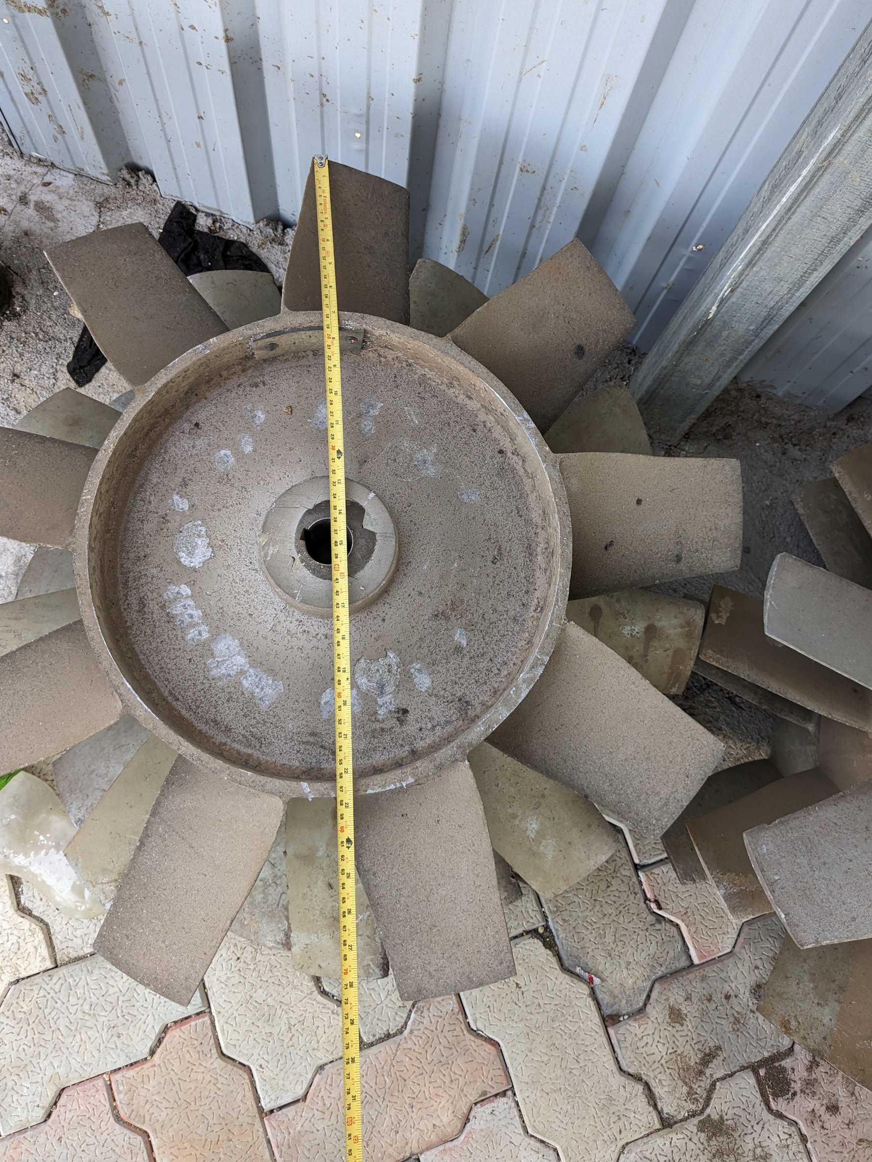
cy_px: 562
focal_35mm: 29
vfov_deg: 61.6
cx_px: 446
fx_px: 974
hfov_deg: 48.2
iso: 60
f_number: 1.73
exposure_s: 1/229
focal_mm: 4.38
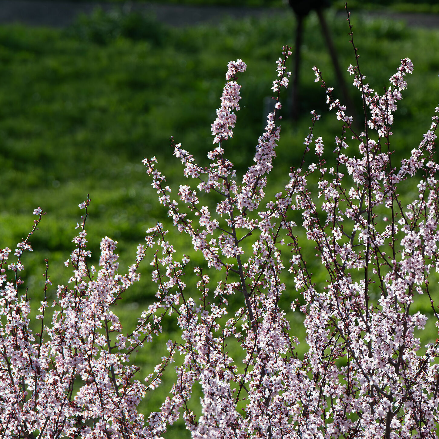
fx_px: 12124
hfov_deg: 2.1
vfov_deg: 2.1
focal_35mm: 845
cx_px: 359
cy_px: 235
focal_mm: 400
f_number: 9
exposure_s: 1/800
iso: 400
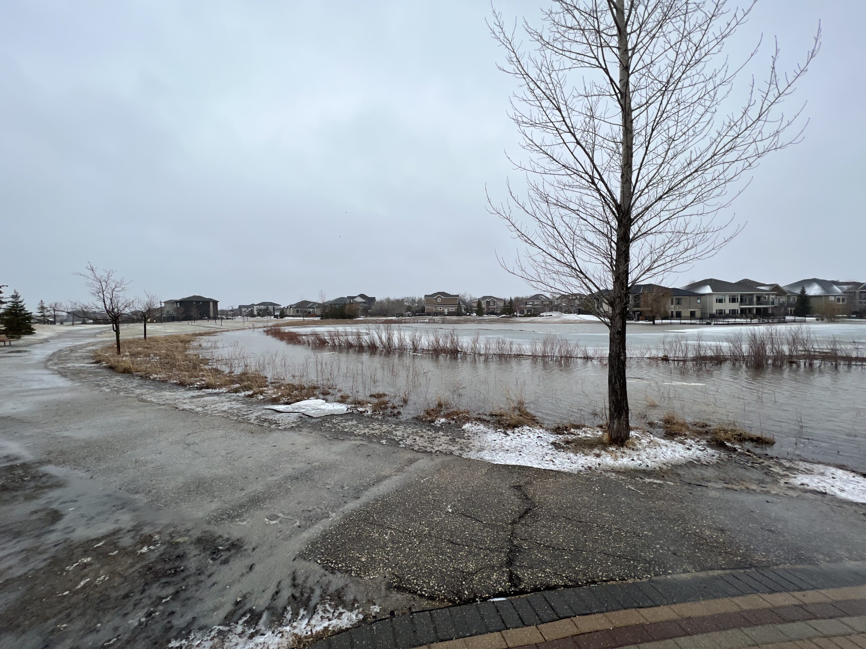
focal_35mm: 13
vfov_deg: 89.9
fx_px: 325
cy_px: 324
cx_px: 433
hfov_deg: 106.2
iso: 32
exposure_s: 1/797
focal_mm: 1.57
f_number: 1.8
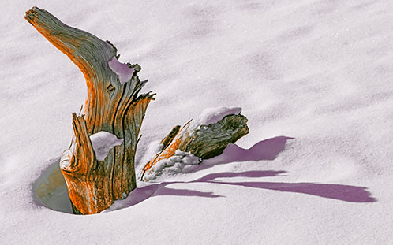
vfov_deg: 6.1
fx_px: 2302
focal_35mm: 215
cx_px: 196
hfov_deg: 9.8
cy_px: 124
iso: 320
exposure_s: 1/1000
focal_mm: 210
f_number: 10
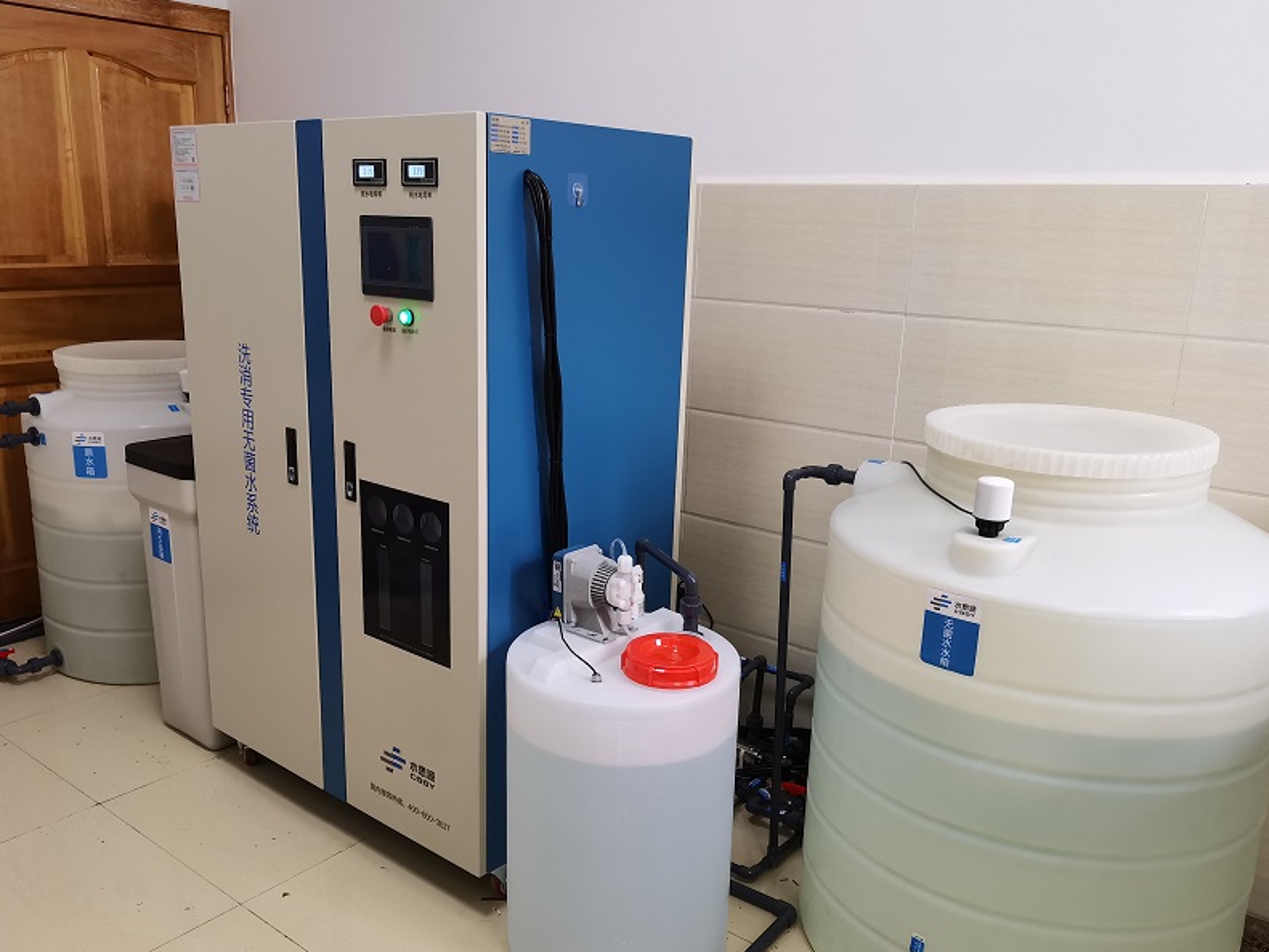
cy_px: 508
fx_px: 1063
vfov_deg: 48.2
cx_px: 602
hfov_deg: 61.6
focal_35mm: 29
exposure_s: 1/50
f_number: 1.9
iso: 200
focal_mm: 4.94
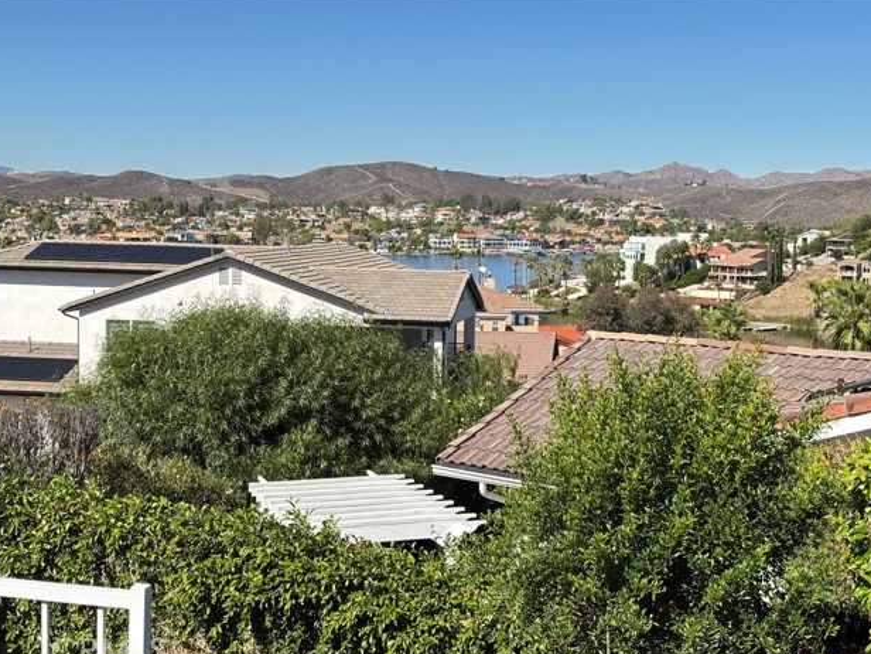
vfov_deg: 27.0
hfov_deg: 35.5
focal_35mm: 54
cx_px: 437
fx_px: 1359
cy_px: 331
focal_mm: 5.96
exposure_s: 1/2105
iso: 40
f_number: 1.6
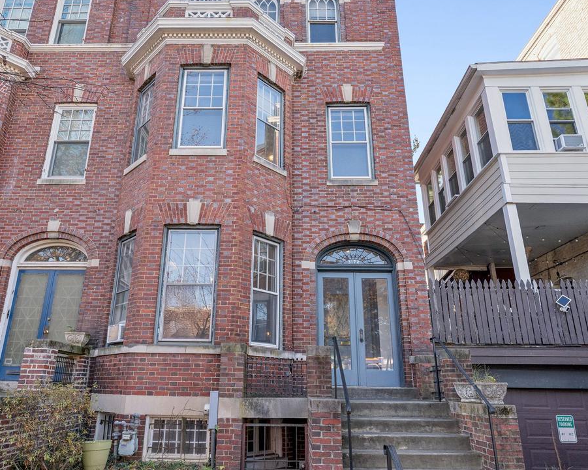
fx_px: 418
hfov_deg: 70.2
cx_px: 278
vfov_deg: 58.1
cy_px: 179
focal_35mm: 24
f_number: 9
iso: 400
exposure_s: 1/100
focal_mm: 16
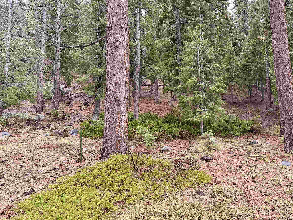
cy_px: 109
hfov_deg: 57.5
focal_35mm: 31
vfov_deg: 45.4
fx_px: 262
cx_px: 187
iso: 160
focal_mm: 6.76
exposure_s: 1/144
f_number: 1.78
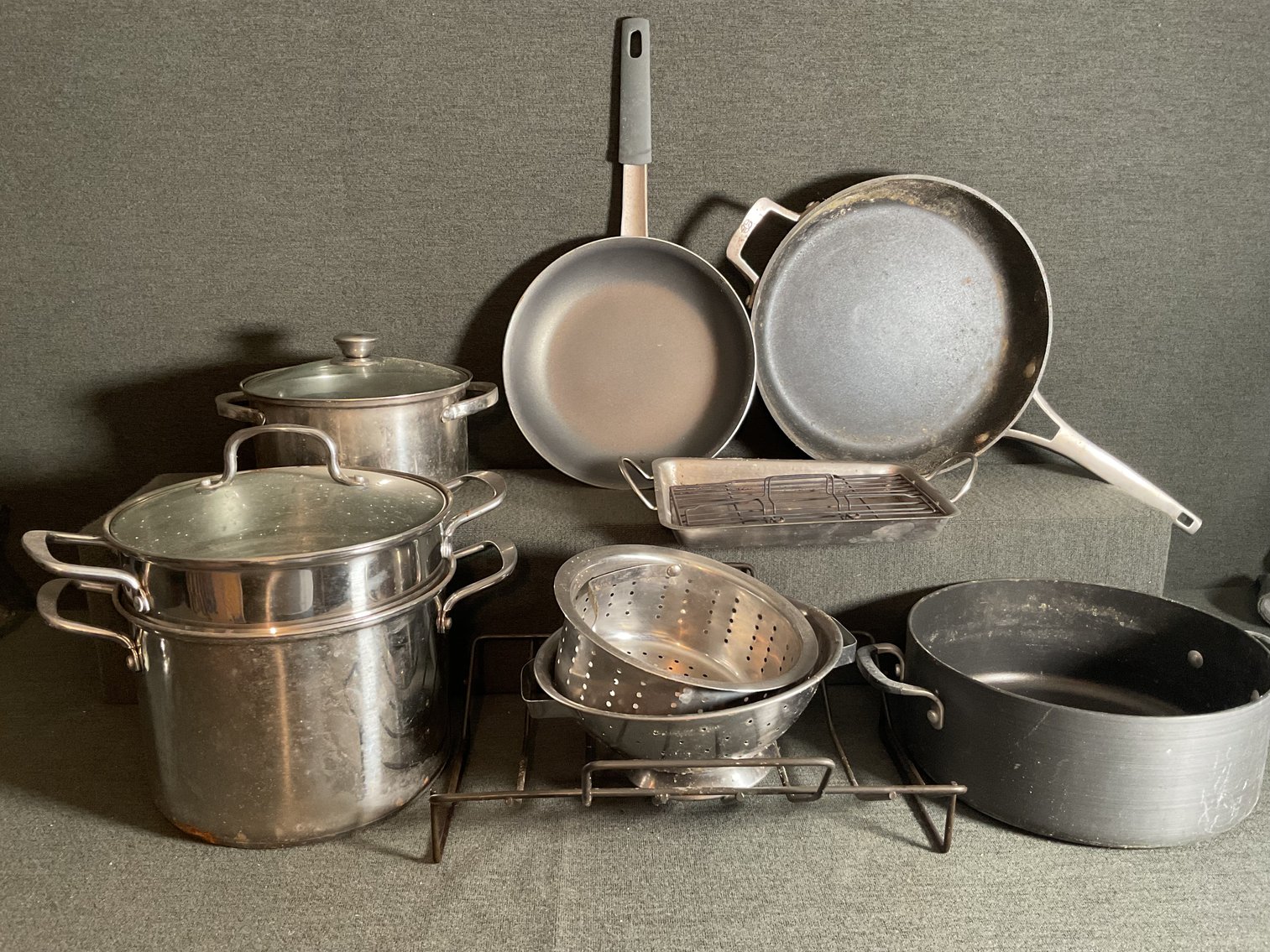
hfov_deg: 61.7
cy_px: 476
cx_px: 635
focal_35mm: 29
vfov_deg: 48.2
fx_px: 1064
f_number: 1.8
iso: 200
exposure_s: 1/60
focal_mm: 3
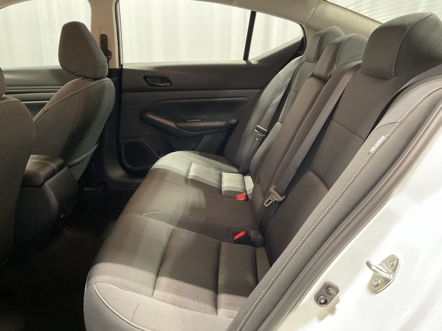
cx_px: 221
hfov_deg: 61.7
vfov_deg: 48.2
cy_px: 166
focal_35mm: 29
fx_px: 370
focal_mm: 3
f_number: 1.8
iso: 250
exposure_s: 1/33
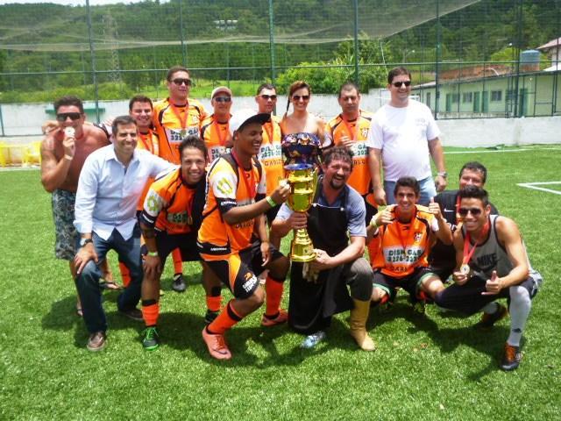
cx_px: 280
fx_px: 519
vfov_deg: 44.2
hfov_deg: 56.8
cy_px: 210
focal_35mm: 32
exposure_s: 1/800
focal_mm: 5.7
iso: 100
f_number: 3.3
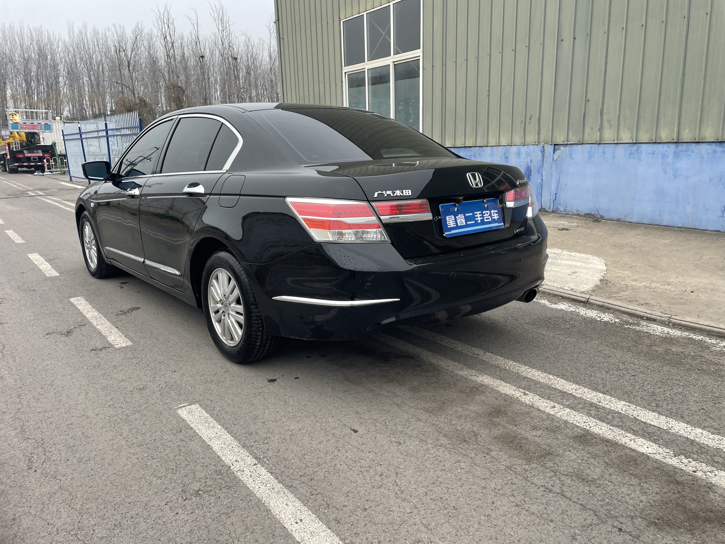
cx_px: 362
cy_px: 272
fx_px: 545
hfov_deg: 67.3
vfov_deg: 53.1
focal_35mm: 26
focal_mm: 4.2
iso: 40
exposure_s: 1/121
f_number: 1.6
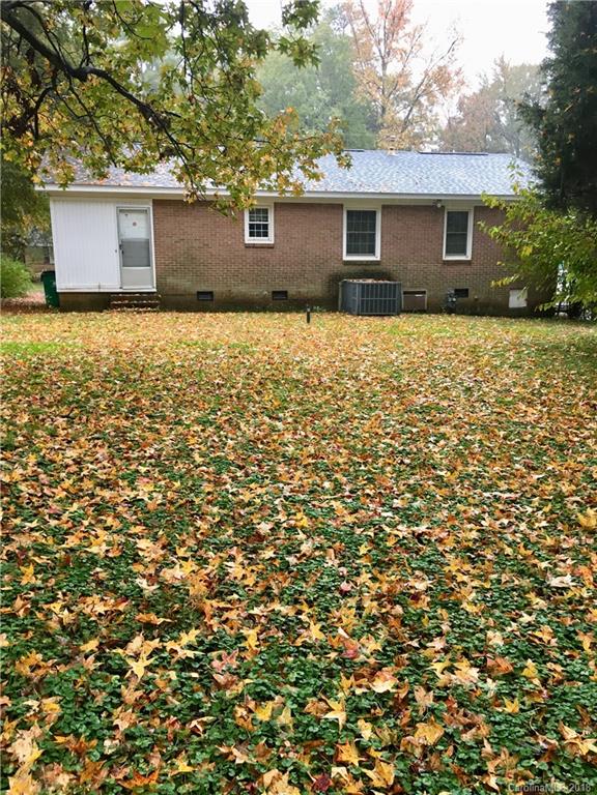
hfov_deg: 48.2
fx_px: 667
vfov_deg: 61.7
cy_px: 398
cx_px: 298
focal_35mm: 29
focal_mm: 4.15
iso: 32
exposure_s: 1/30
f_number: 2.2
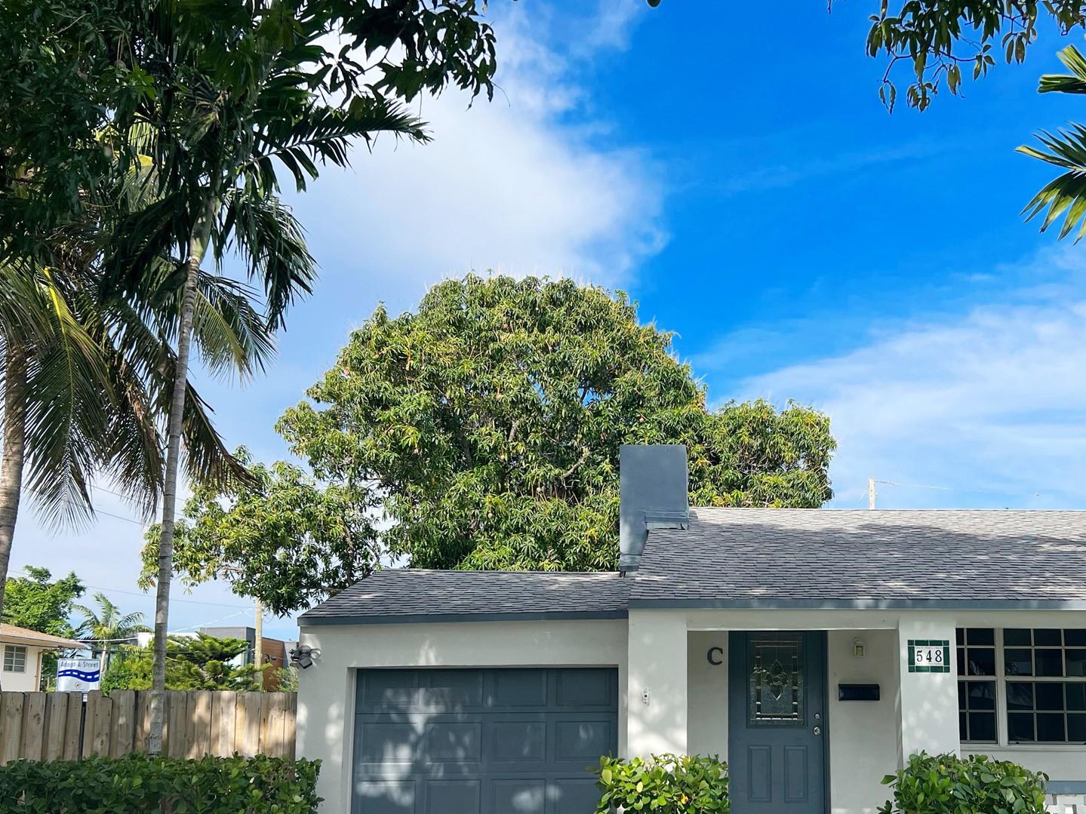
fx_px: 1161
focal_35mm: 37
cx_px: 688
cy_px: 561
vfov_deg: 38.1
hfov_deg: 49.6
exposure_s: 1/3257
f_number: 1.5
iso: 50
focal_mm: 5.7
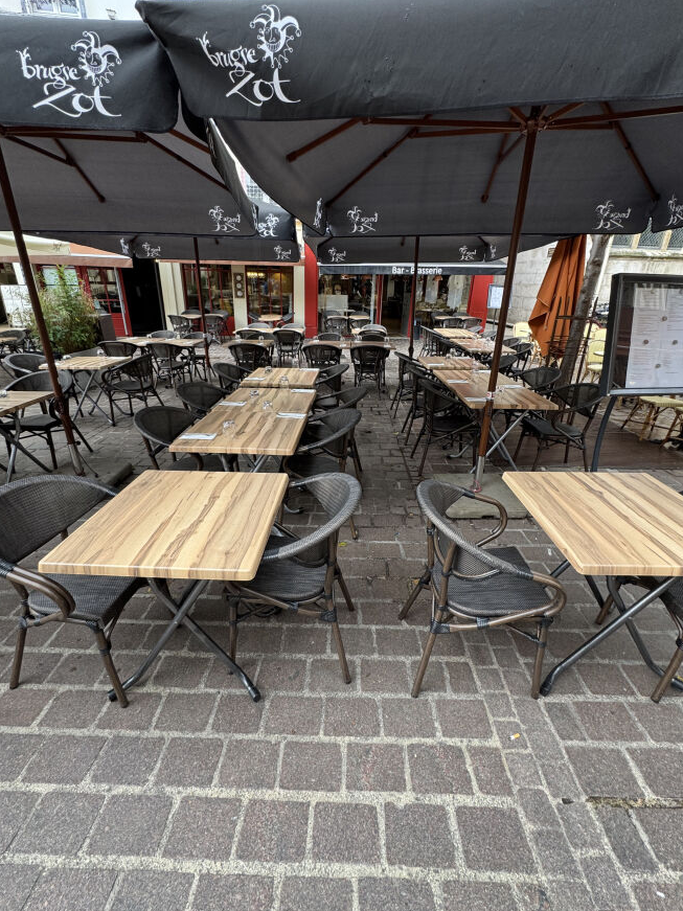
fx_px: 395
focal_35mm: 15
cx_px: 339
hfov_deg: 81.7
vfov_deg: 98.2
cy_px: 443
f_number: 2.2
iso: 100
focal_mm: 2.22
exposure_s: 1/99
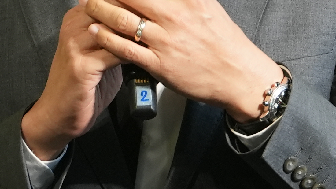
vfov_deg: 1.1
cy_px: -235
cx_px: 330
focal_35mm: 1082
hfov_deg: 2.0
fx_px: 9639
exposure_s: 1/160
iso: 1600
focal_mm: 162
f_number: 4.5
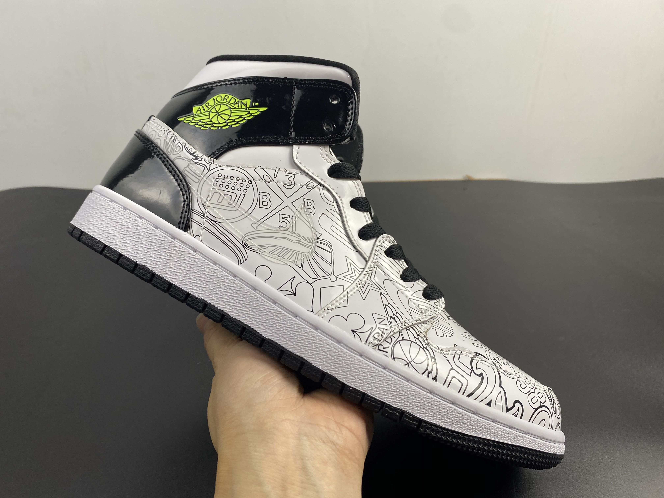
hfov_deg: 67.3
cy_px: 249
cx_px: 332
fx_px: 499
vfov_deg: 53.1
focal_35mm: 26
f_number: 1.8
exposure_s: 1/100
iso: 64
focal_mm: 4.25
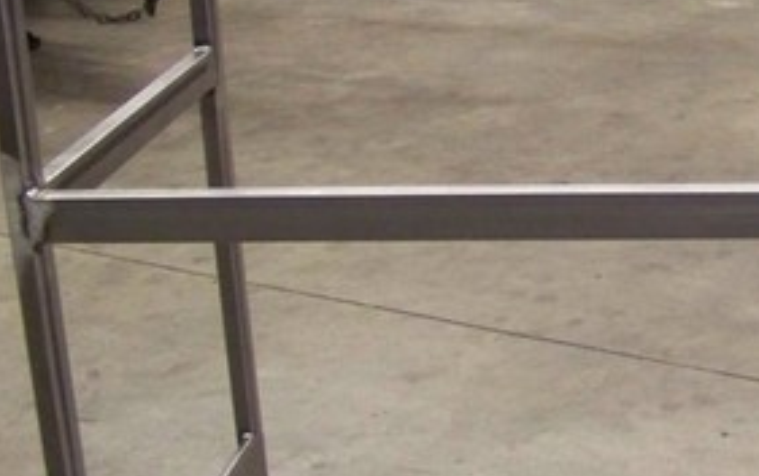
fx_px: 1966
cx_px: 705
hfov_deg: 21.3
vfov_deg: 13.8
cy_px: 277
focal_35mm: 95
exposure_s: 1/15
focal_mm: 5.85
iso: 400
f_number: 2.8
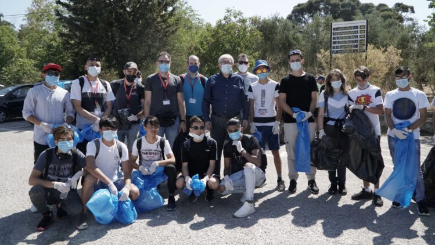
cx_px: 218
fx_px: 335
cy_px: 119
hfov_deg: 66.0
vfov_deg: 40.2
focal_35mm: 29
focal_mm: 18
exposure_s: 1/4000
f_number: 8
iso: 2500
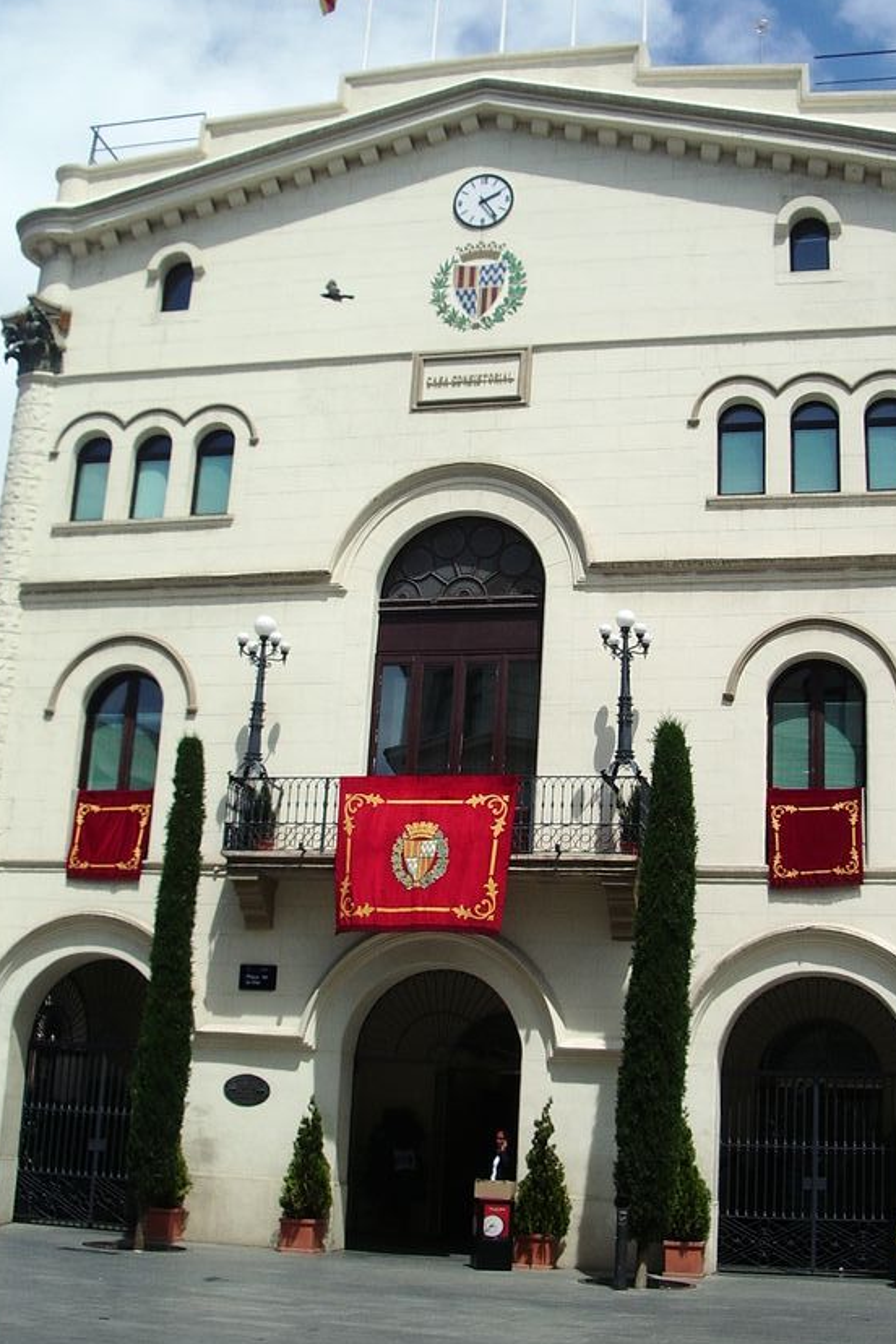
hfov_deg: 29.8
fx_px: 1680
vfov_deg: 43.6
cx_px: 528
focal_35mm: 45
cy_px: 661
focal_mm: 5.8
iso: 50
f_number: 4.3
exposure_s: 1/640
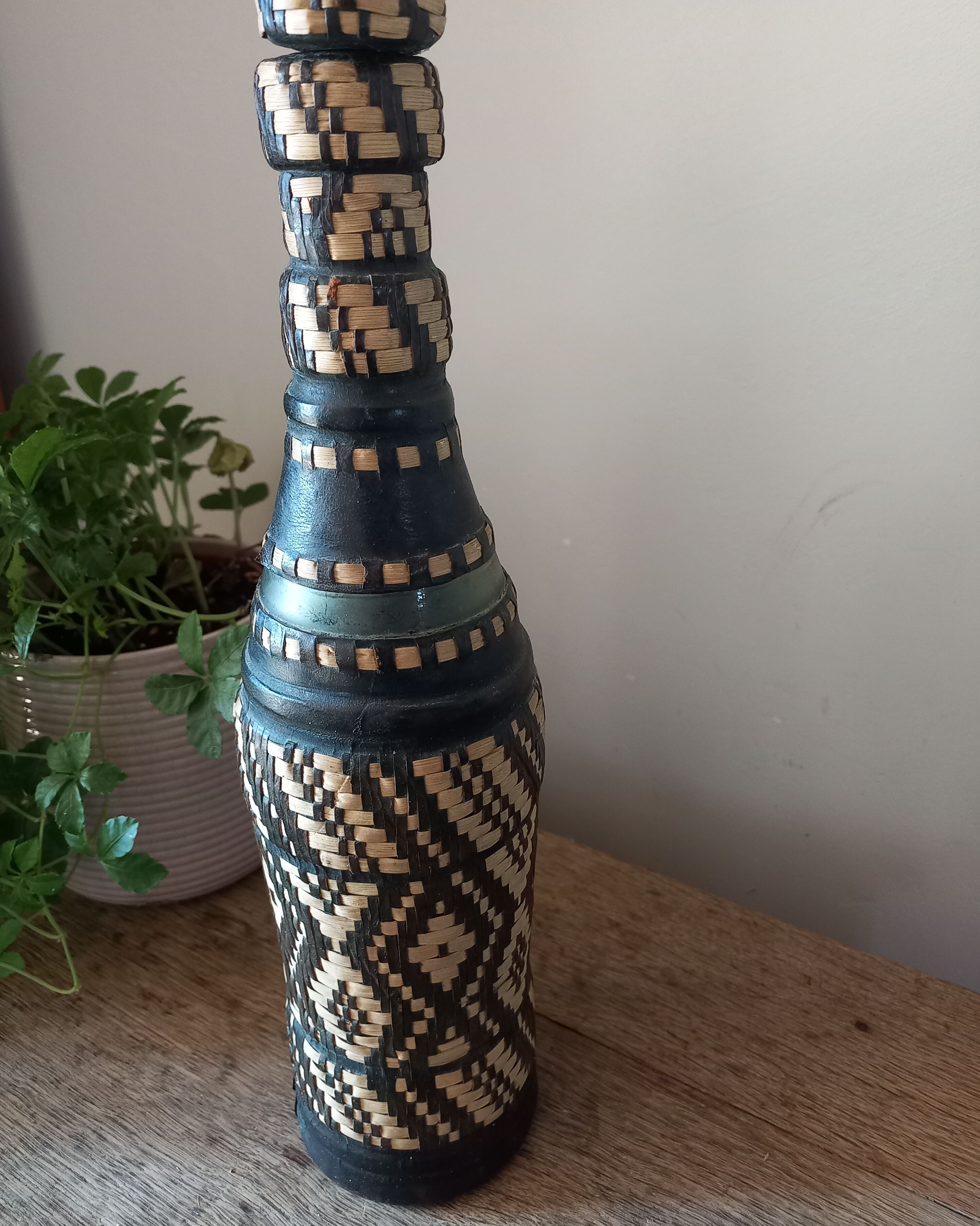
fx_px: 979
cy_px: 598
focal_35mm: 27
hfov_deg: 53.2
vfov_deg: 64.1
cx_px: 487
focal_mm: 4.65
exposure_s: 1/25
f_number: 1.8
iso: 500
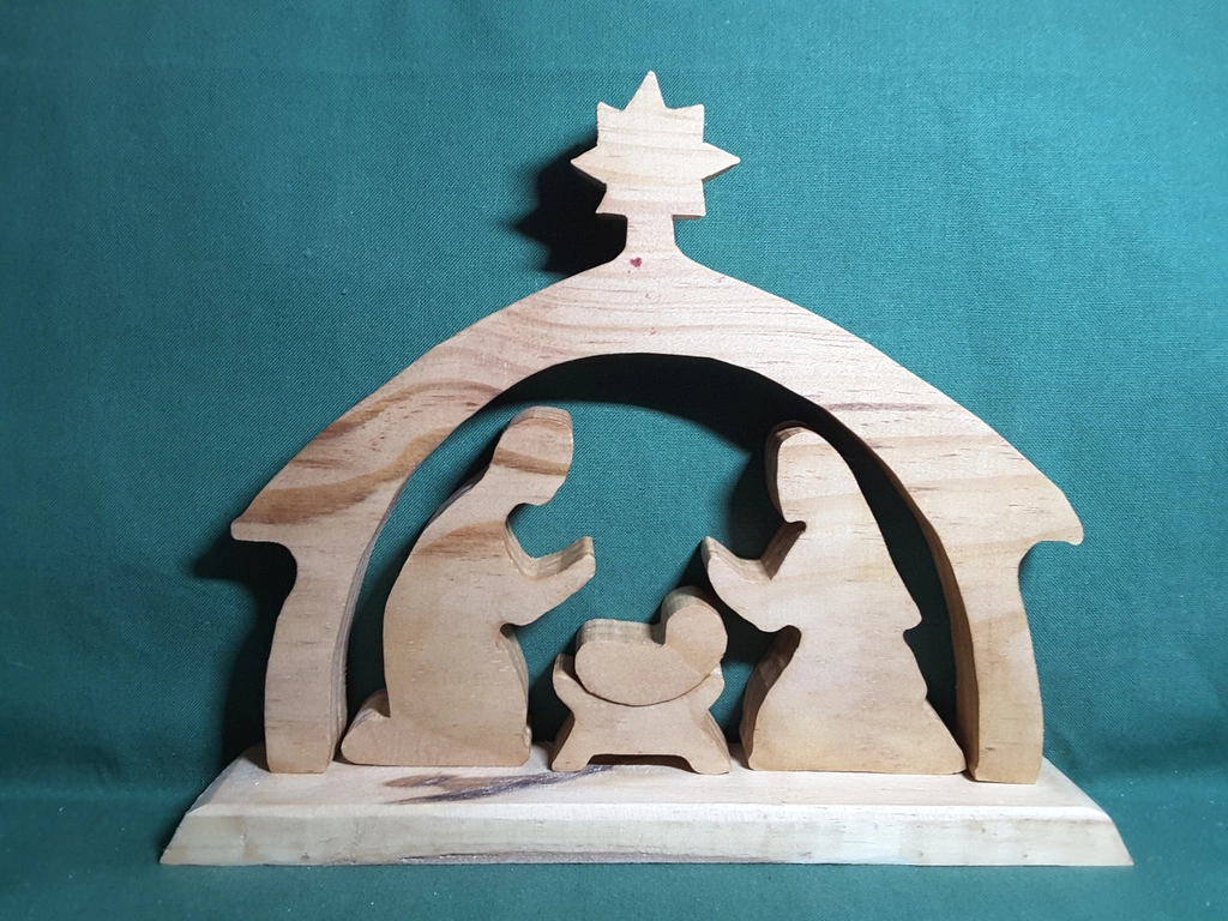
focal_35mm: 31
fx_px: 1100
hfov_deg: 58.4
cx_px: 614
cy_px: 460
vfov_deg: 45.4
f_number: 1.9
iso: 100
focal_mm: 2.9
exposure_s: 1/33
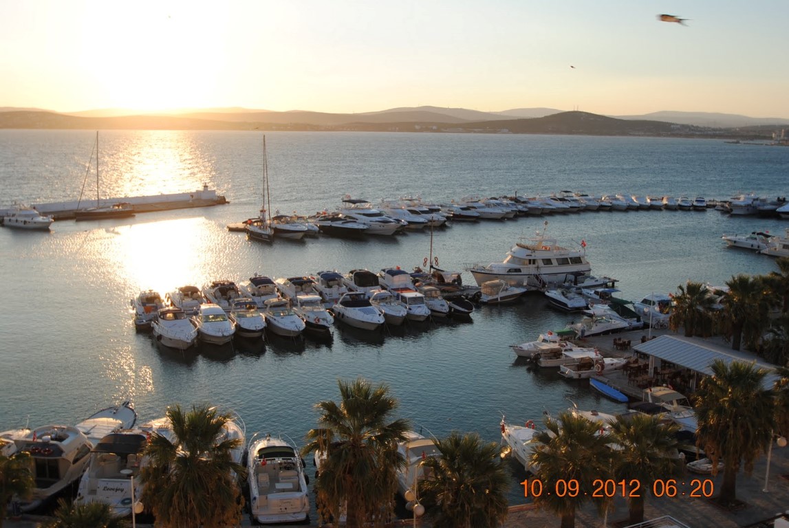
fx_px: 790
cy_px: 264
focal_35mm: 36
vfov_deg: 37.0
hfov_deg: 53.1
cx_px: 394
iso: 100
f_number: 5.6
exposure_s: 1/200
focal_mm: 24
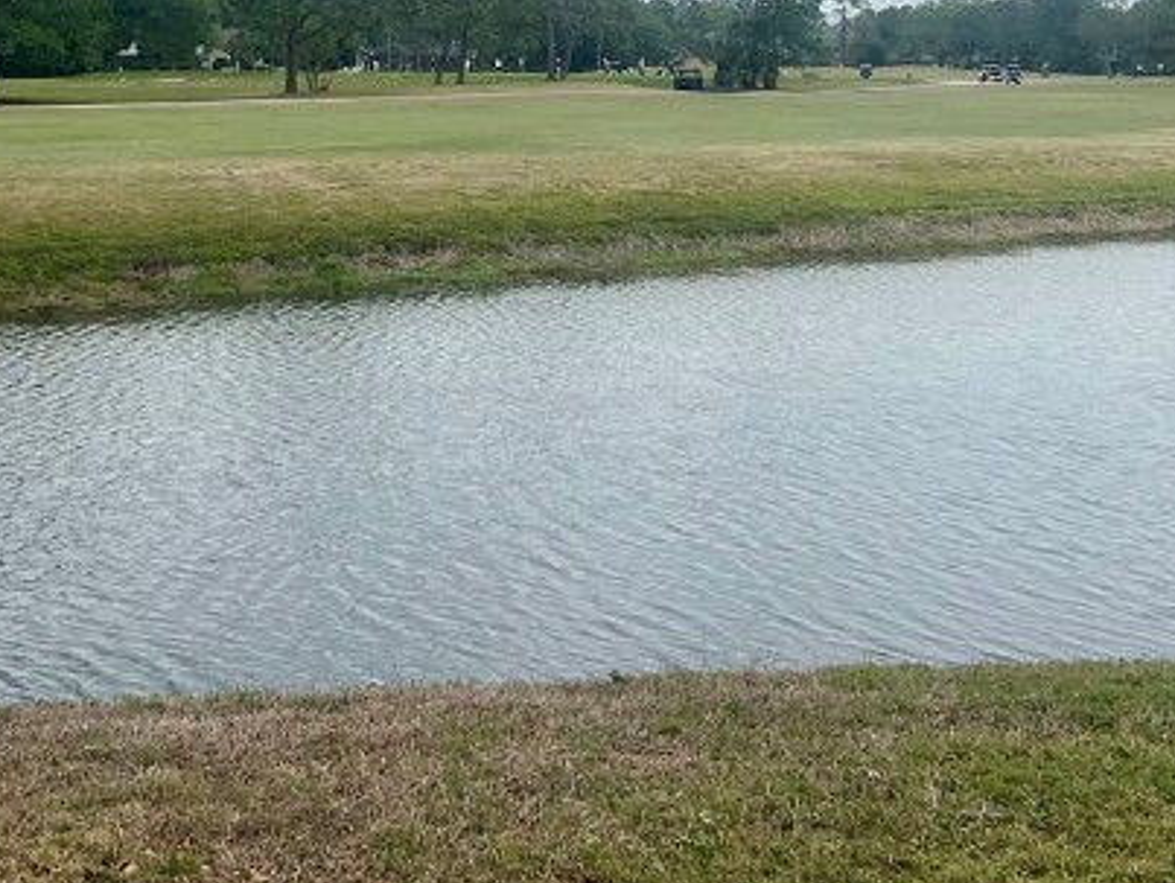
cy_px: 111
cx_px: 475
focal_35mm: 66
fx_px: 2242
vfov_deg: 21.8
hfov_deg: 29.3
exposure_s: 1/7463
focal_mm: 5.7
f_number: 1.5
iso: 50
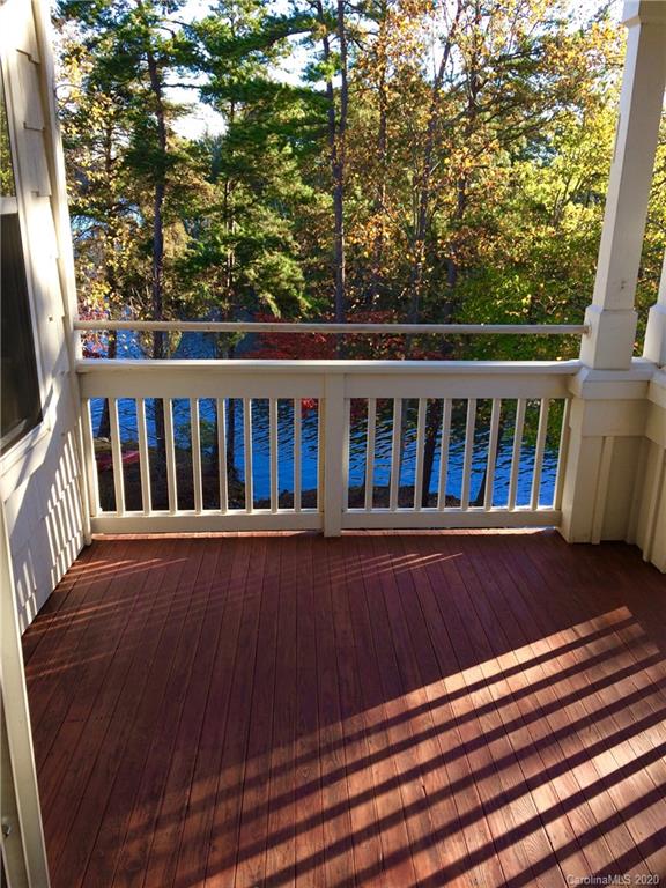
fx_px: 744
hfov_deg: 48.2
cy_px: 444
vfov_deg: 61.7
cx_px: 333
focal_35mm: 29
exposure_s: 1/191
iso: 32
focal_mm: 4.15
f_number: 2.2
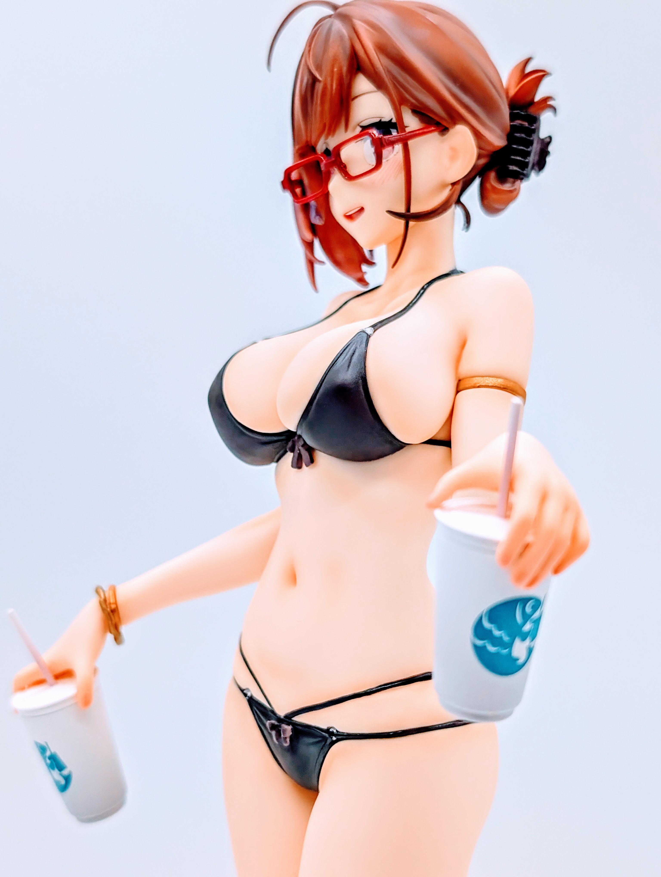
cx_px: 330
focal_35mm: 49
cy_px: 438
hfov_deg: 29.7
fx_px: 1244
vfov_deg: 38.9
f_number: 1.68
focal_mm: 6.9
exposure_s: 1/436
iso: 186
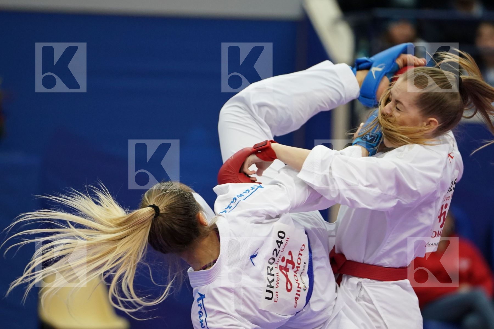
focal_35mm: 288
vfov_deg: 4.8
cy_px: 164
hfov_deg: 7.2
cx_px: 247
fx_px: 3952
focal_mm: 192
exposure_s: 1/1000
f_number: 2.8
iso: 2500
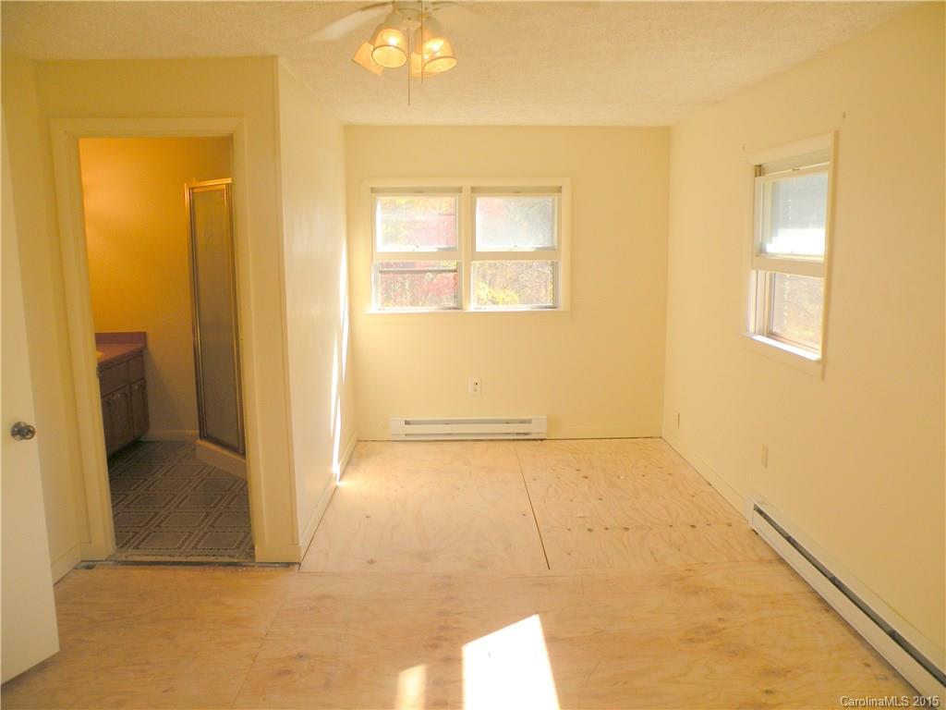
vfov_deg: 51.4
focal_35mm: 27
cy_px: 355
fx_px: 738
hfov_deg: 65.3
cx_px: 473
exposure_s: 1/152
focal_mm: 4.7
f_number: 2.8
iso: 64
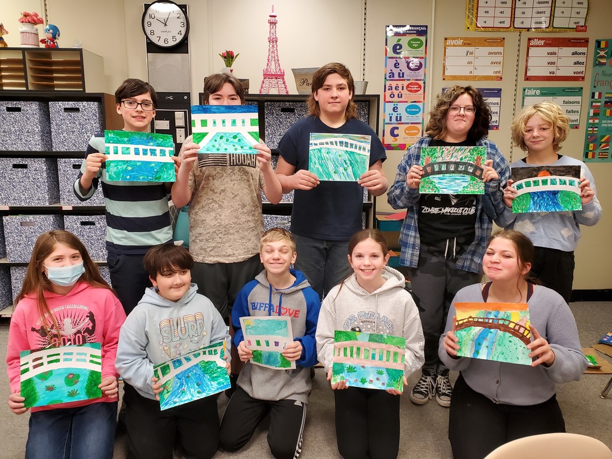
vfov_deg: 53.1
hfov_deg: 67.3
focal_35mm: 26
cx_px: 306
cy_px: 230
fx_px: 460
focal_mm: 4.3
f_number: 2.4
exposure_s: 1/40
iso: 250
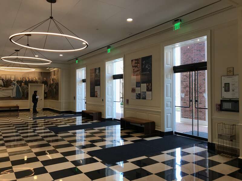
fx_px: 196
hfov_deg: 63.4
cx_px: 121
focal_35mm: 28
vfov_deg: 49.7
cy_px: 90
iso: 25
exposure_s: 1/60
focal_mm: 3.99
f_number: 1.8
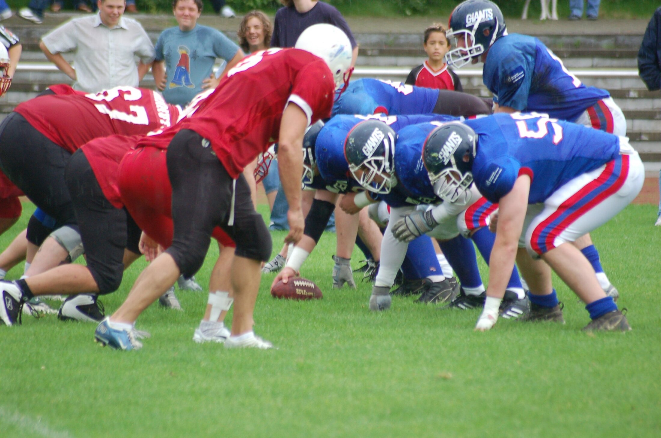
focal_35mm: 450
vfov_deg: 3.0
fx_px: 8247
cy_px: 219
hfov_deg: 4.6
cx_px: 330
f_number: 5.6
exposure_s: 1/160
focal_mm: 300
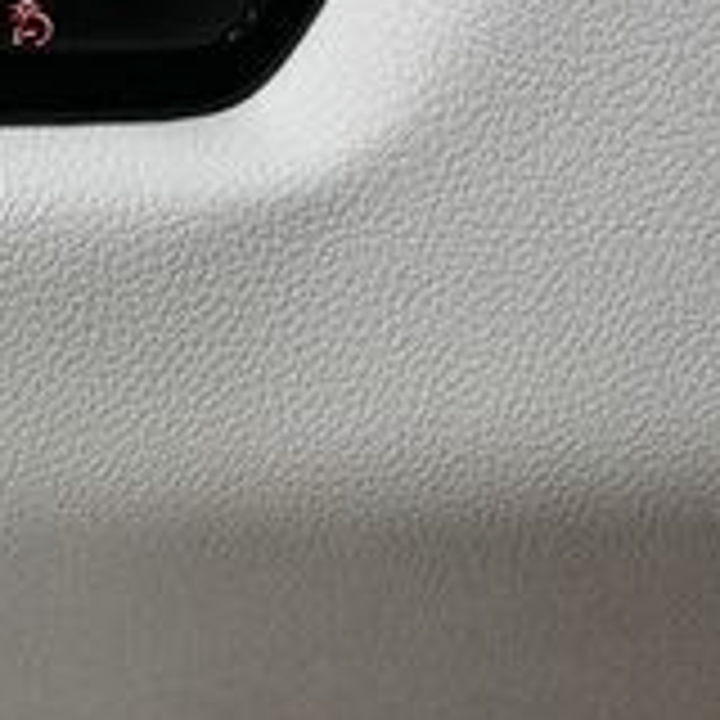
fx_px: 2165
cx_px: -306
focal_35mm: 92
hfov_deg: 17.3
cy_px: 220
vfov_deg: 18.8
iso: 3200
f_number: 3.5
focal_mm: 18
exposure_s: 1/100
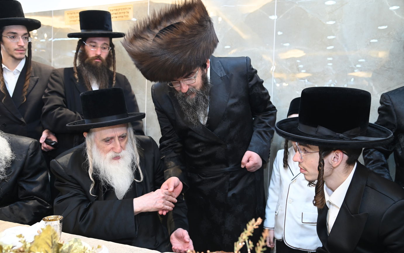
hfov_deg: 61.2
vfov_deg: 40.6
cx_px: 200
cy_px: 130
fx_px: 341
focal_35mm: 31
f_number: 4.5
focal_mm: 30
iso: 1250
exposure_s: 1/125
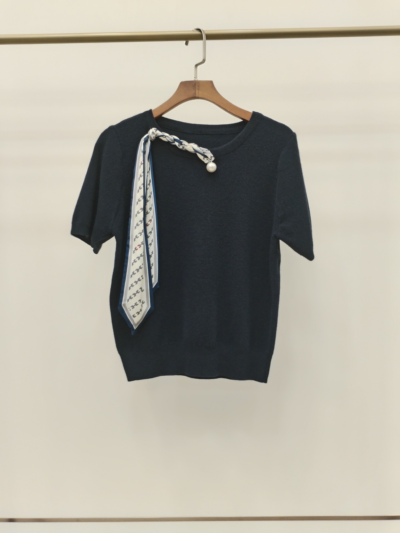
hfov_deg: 48.2
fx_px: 447
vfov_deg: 61.7
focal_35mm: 29
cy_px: 266
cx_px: 200
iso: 218
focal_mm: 4.75
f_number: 1.8
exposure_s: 1/60
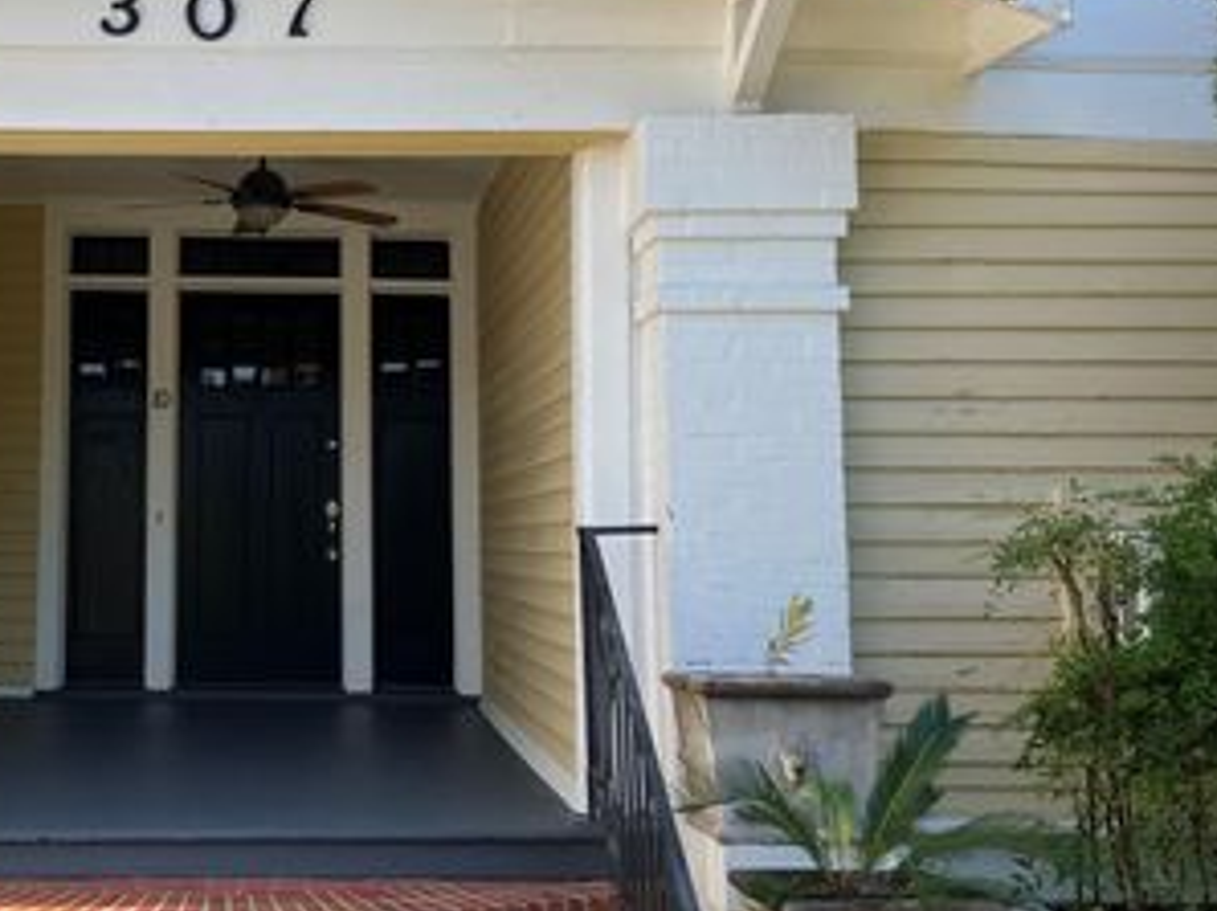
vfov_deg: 30.8
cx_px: 306
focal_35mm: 47
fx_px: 1651
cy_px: 382
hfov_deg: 39.4
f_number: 1.8
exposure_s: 1/694
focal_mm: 3.99
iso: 32
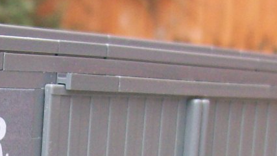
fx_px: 1080
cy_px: 218
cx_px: -10
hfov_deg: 14.4
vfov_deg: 8.1
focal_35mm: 147
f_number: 2.7
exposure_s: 1/122
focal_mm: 6
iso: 80
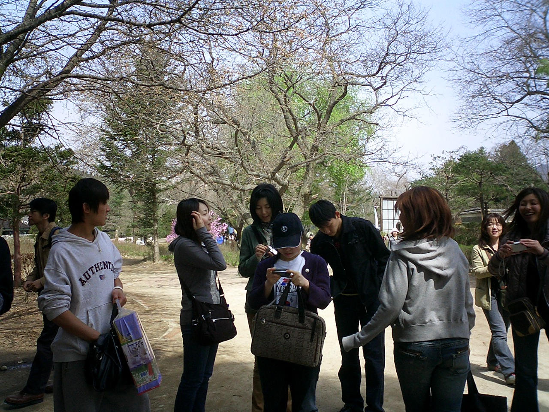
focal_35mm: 37
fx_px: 587
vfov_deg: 38.7
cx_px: 274
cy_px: 206
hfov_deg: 50.1
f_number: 3.5
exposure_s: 1/500
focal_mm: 5.6
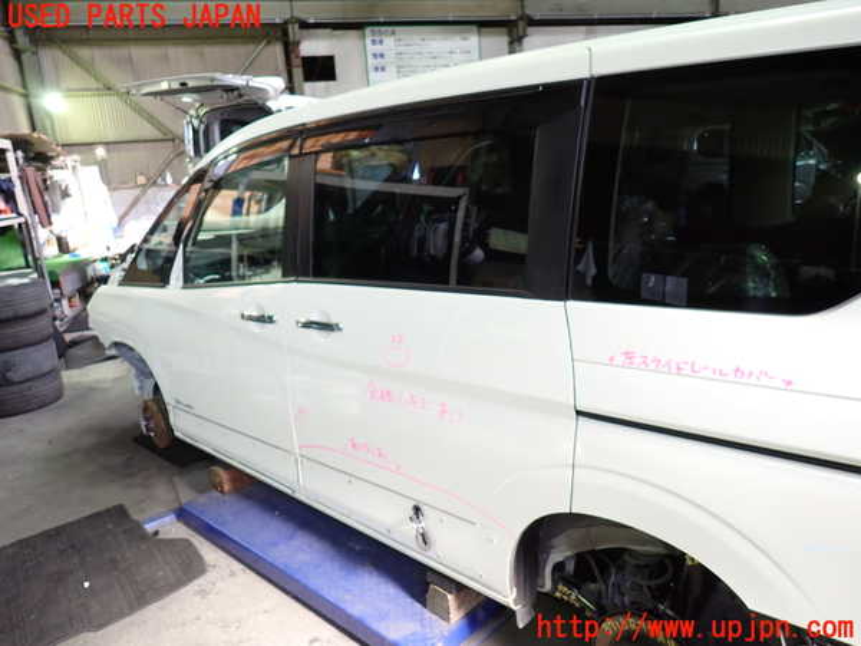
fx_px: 622
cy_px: 323
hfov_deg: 69.4
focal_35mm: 25
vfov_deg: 54.9
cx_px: 430
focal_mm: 4.5
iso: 200
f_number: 2
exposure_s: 1/40
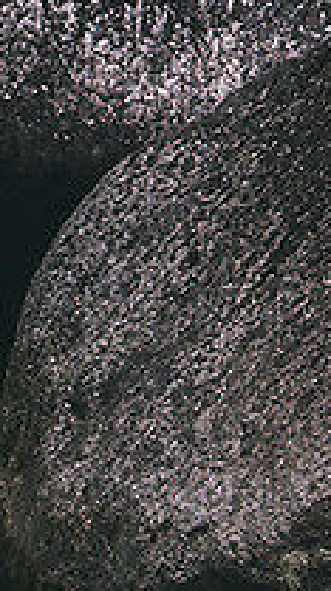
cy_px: -1313
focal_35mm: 482
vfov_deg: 4.3
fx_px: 7548
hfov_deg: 2.5
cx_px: -498
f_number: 11
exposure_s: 2
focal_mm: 40
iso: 64
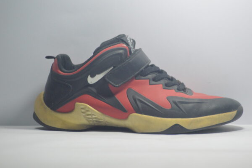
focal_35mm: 300
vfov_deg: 4.6
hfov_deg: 6.9
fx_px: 2098
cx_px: 126
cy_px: 84
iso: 2000
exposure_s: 1/500
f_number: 4.8
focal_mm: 200
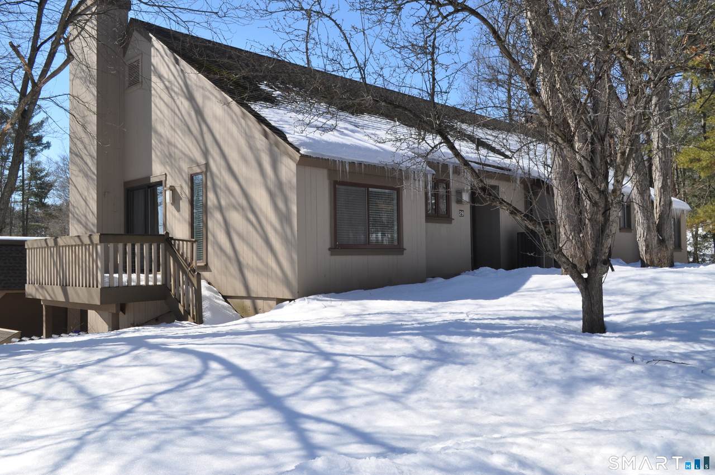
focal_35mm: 33
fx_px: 655
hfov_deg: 57.3
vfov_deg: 39.9
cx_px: 358
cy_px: 238
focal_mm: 22
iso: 200
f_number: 10
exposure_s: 1/400
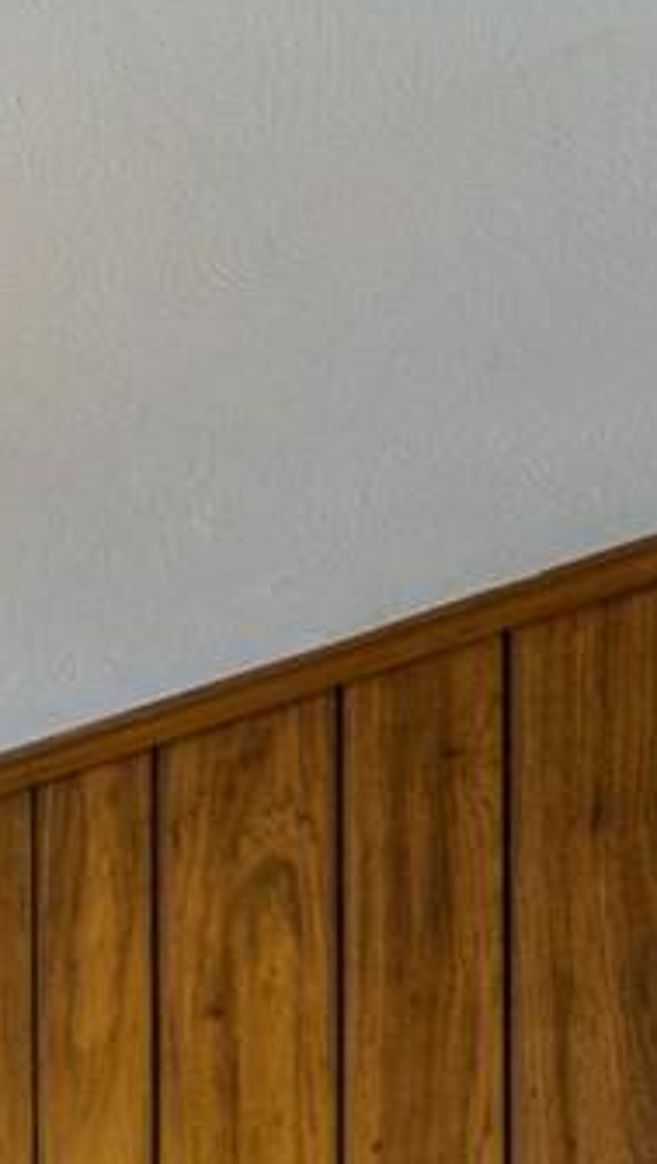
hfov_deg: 10.5
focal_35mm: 70
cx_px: -1425
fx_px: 2163
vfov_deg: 23.3
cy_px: 1810
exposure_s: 1/1.67
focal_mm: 14
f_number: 11
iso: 100
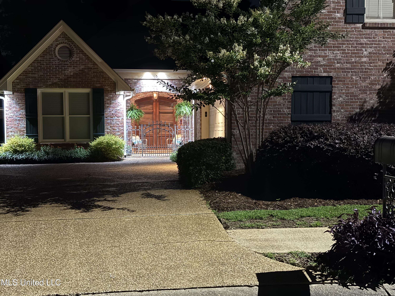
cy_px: 148
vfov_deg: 30.3
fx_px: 548
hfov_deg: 39.7
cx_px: 198
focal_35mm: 48
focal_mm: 6.76
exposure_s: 1/9
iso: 500
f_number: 1.78
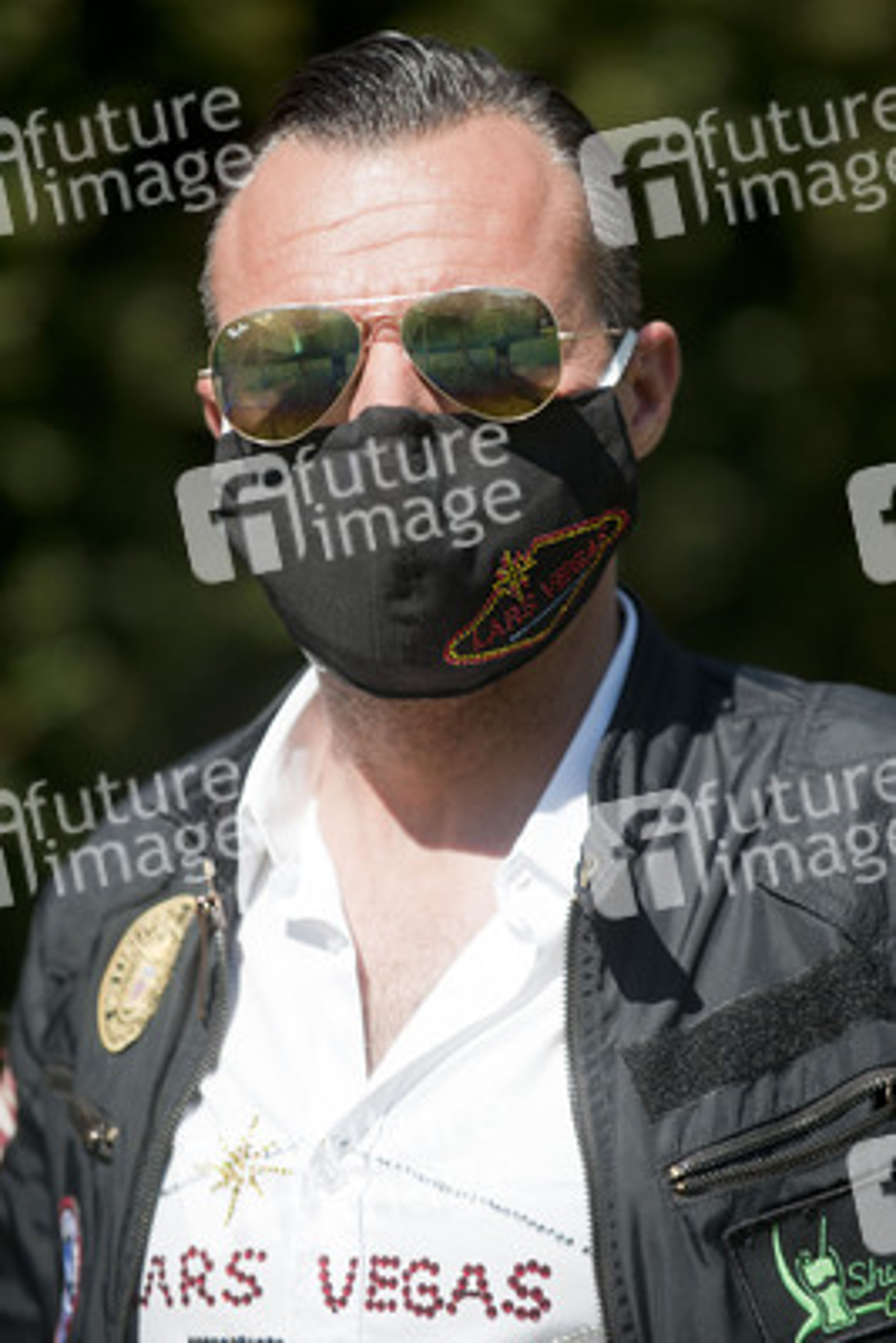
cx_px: 448
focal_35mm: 180
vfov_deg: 11.4
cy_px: 672
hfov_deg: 7.6
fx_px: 6714
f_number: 4
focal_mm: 180
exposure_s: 1/1600
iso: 200
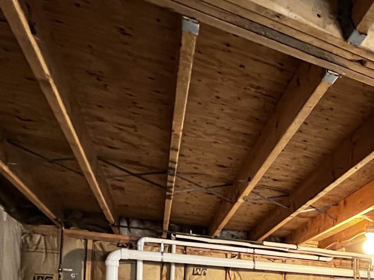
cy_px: 313
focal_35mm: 34
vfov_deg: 35.4
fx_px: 367
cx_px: 397
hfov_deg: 43.7
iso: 1000
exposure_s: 1/30
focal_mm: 1.57
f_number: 1.8
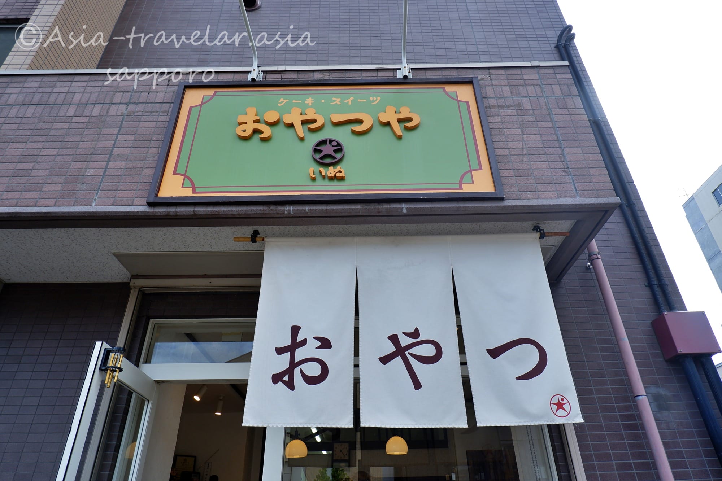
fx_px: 461
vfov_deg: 55.1
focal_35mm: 23
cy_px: 240
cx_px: 361
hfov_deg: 76.1
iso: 200
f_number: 8
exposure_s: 1/170
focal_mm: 15
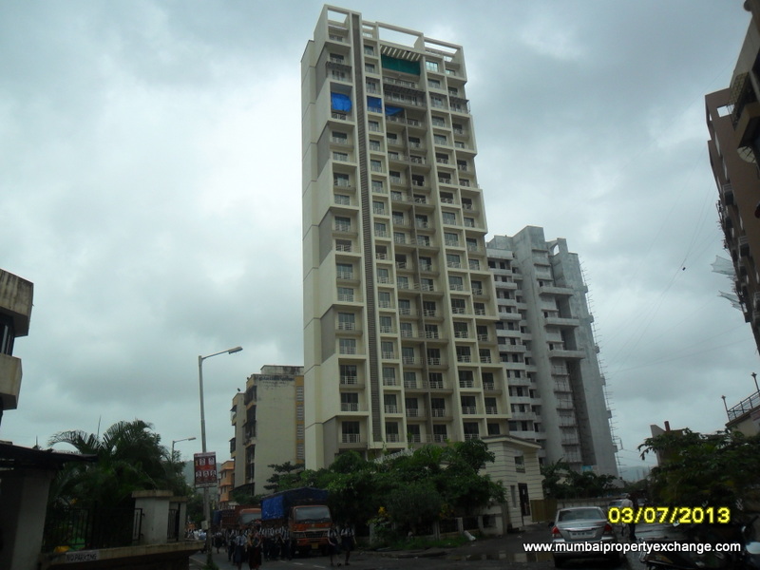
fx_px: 593
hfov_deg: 65.3
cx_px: 380
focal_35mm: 27
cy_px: 285
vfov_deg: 51.4
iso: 100
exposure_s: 1/250
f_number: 8.9
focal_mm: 4.9
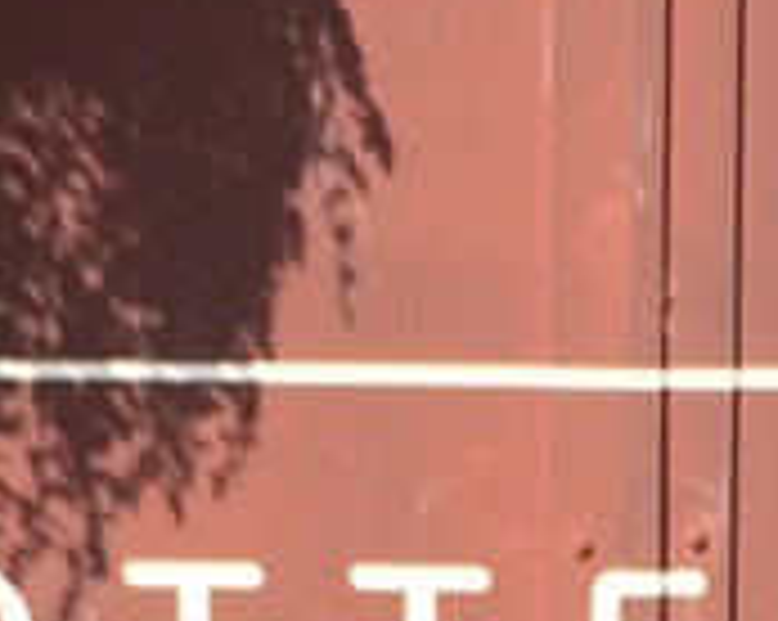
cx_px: 607
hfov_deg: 9.2
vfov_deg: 7.2
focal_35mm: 210
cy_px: 945
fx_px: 4830
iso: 32
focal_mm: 4.15
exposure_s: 1/954
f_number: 2.2
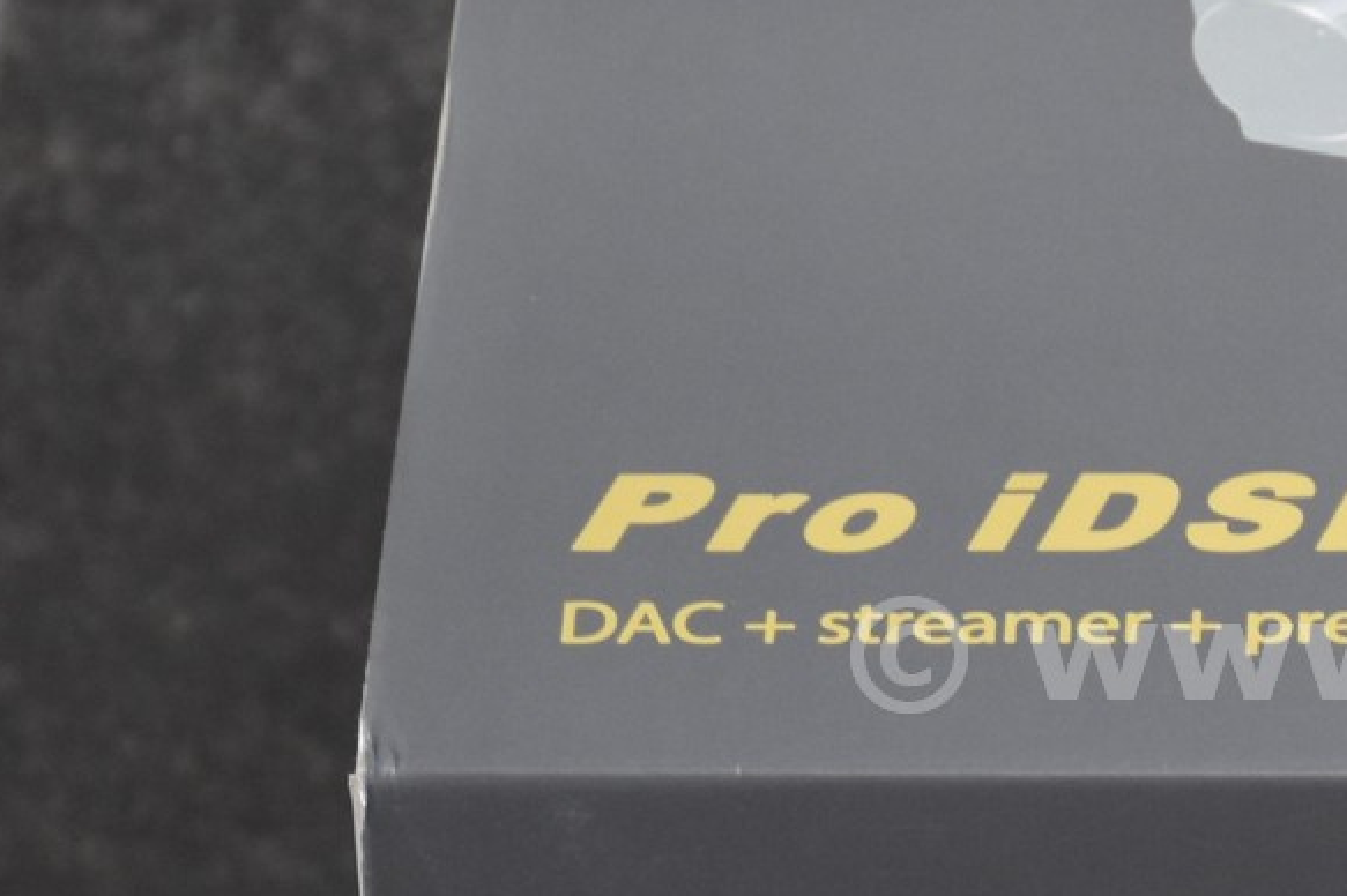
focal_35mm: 346
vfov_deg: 4.0
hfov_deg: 5.9
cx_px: 1795
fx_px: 12938
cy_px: 644
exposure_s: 1/100
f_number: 4.8
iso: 400
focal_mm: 56
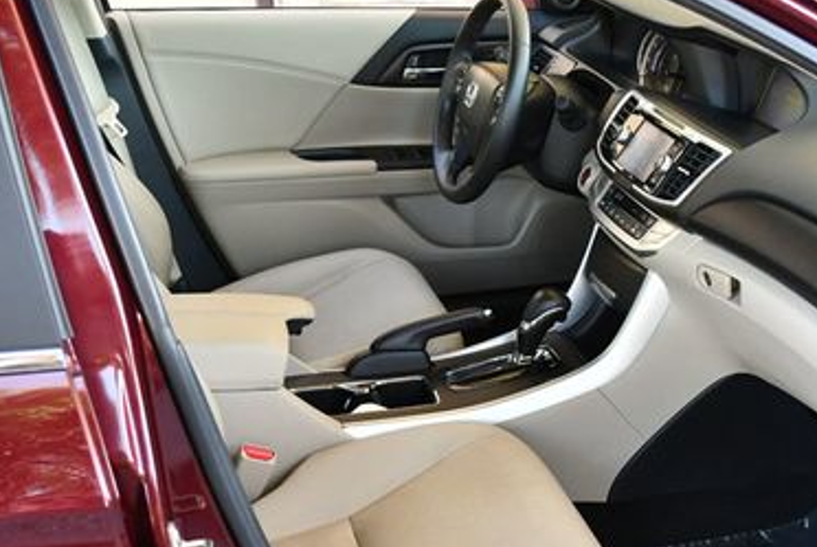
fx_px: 1409
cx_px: 580
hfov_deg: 31.9
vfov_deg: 21.9
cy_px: 367
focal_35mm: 62
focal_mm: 18
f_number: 3.5
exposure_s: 1/250
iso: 720
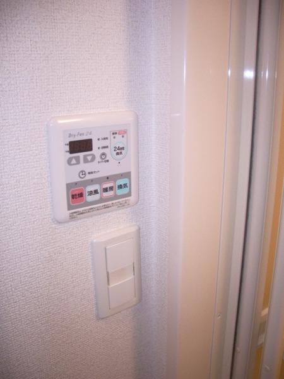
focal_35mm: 35
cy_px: 190
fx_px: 383
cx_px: 142
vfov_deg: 52.6
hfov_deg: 40.7
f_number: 2.6
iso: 160
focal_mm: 5.8
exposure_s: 1/40
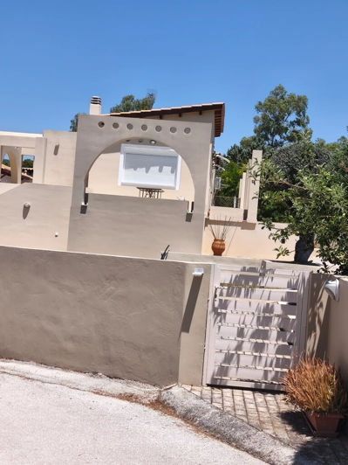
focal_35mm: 58
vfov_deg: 33.2
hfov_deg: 25.2
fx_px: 777
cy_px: 232
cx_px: 174
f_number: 1.65
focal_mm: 6.18
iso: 50
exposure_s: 1/979
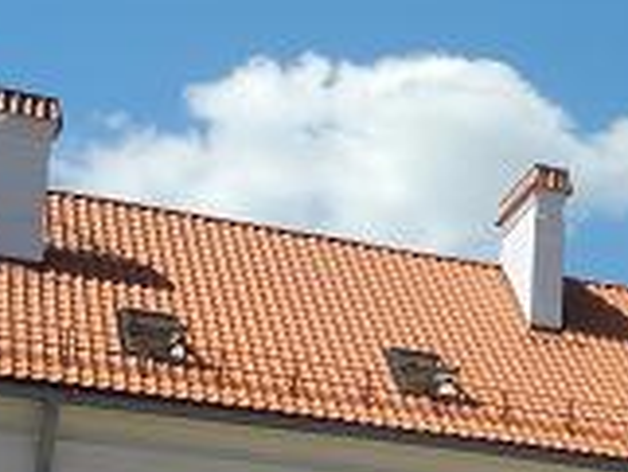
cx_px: 874
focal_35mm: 121
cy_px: 597
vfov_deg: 11.9
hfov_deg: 15.3
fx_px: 2197
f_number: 4.5
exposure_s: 1/800
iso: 100
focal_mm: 8.1
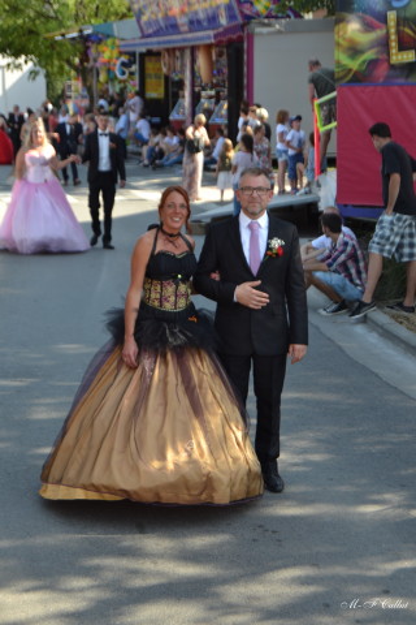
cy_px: 312
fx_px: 1430
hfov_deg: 16.6
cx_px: 208
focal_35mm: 82
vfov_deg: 24.6
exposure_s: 1/125
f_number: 5.6
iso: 125
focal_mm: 55
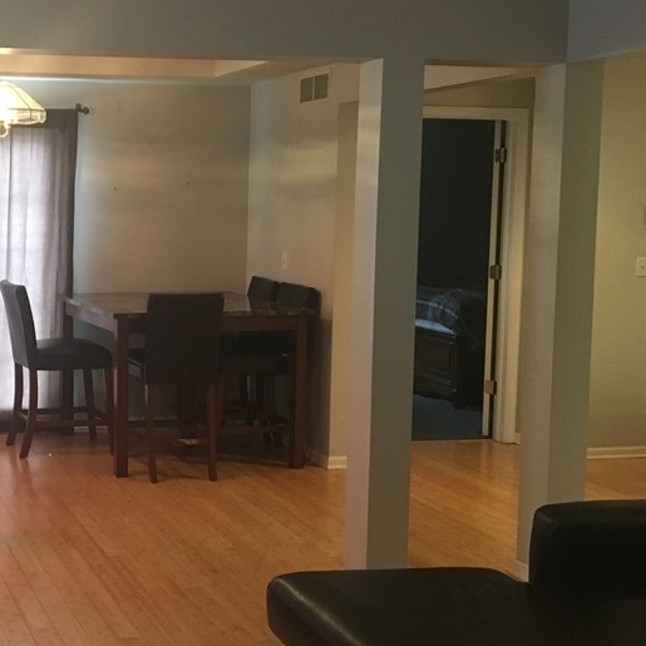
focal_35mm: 51
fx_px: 1077
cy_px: 281
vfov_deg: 33.4
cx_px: 16
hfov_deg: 31.2
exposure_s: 1/30
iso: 200
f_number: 2.2
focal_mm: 4.15
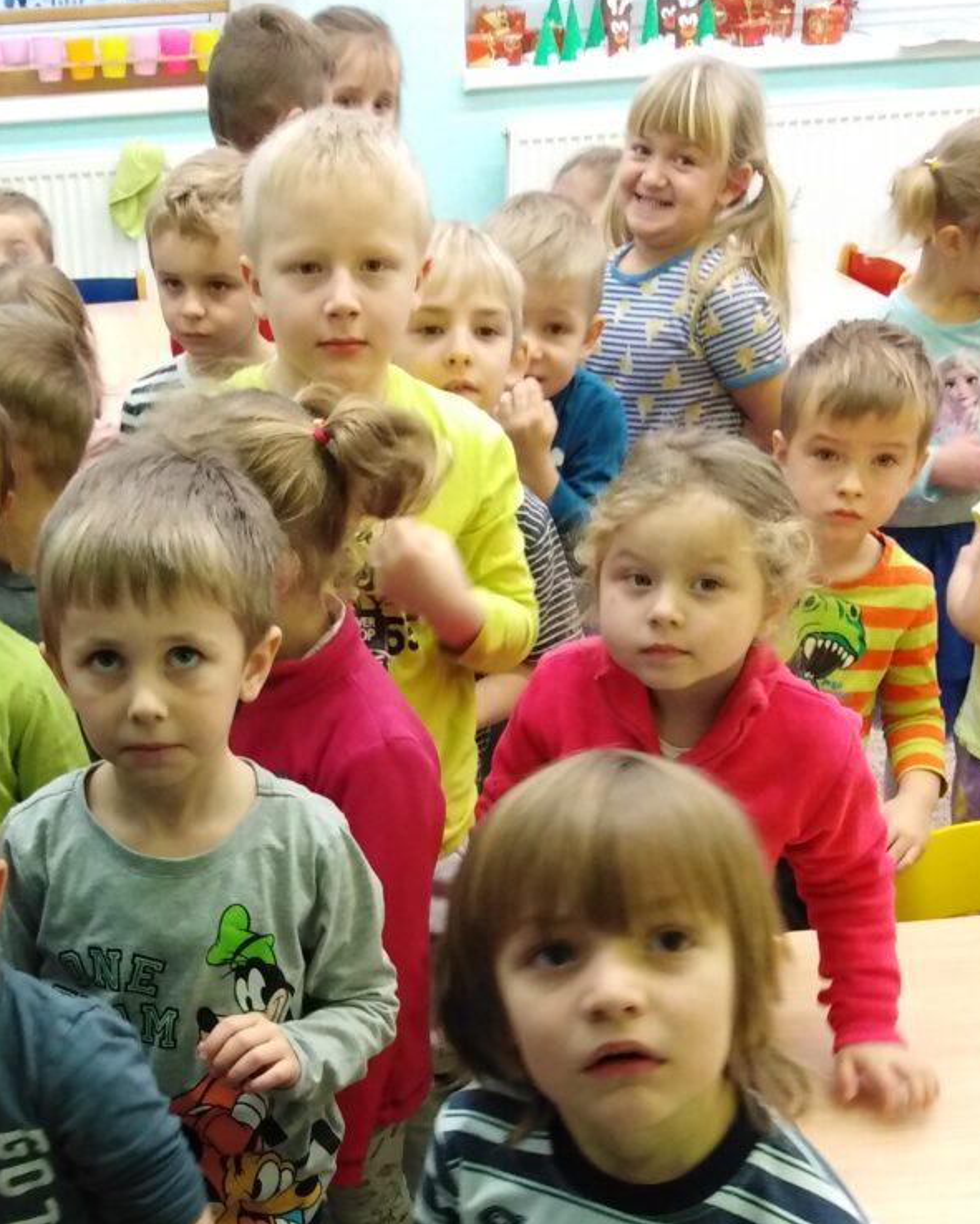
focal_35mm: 55
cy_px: 1012
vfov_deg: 33.0
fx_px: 1993
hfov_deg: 27.3
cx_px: 249
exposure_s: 1/30
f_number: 2.2
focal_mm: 3.46
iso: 372
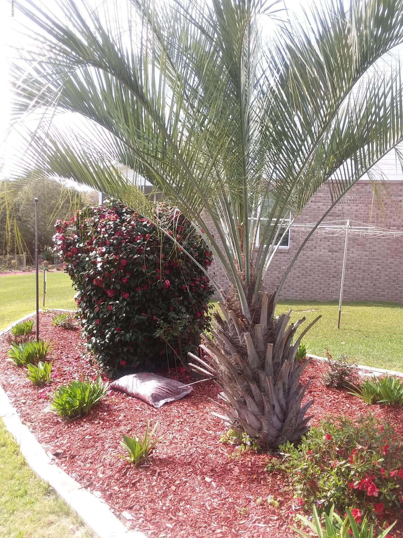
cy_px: 269
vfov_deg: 61.7
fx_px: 450
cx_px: 202
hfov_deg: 48.2
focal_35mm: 29
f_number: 1.9
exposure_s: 1/364
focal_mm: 2.47
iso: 40
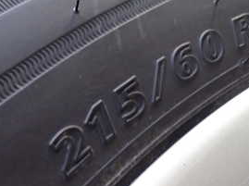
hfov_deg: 28.4
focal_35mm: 67
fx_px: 481
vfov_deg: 21.9
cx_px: 200
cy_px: 89
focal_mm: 5.4
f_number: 2.3
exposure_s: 1/80
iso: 250
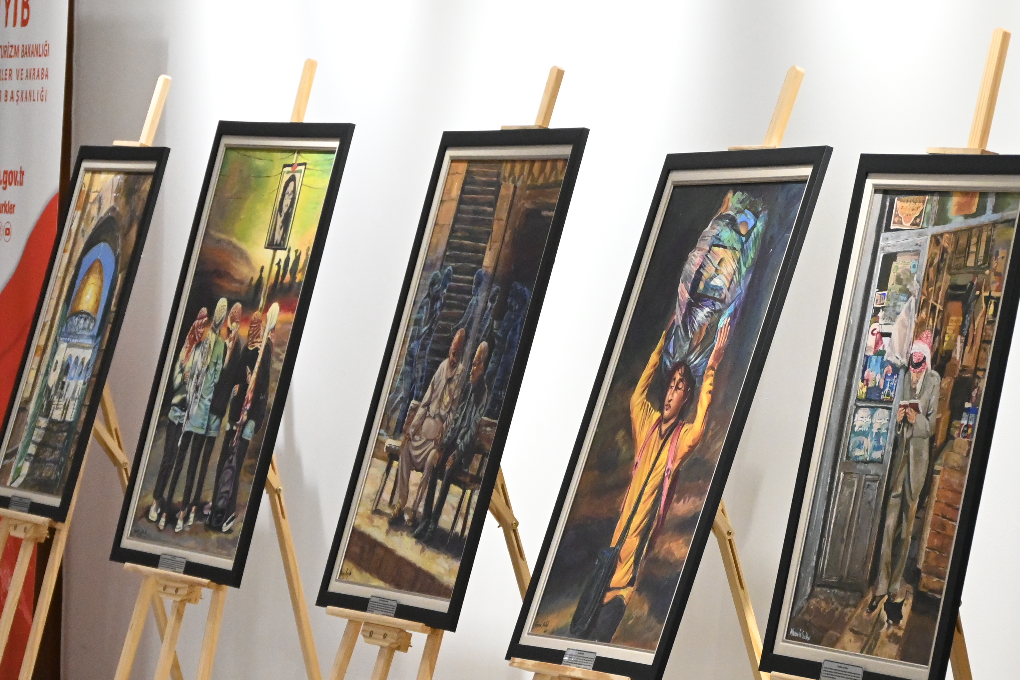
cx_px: 826
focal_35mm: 199
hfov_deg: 10.3
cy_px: 354
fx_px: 5637
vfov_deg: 6.9
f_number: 5.3
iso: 3200
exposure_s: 1/500
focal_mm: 76
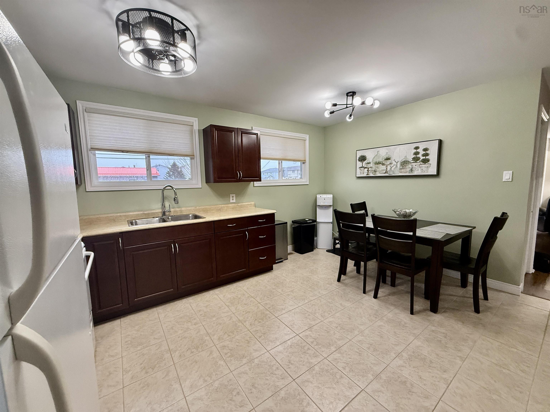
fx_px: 222
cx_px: 275
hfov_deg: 102.1
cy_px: 206
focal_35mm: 14
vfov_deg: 85.7
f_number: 2.2
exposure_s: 1/120
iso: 320
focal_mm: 2.22
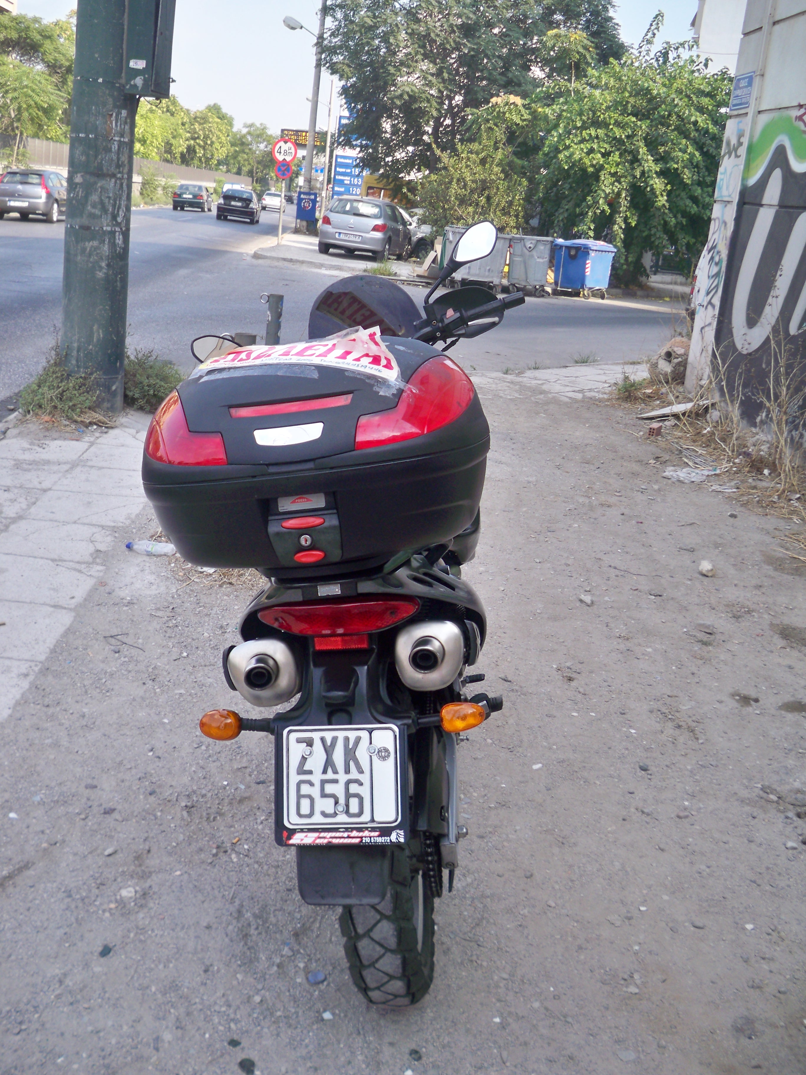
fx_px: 1087
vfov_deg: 52.6
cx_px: 403
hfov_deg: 40.7
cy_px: 538
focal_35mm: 35
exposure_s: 1/320
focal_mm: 6.3
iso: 80
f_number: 3.1
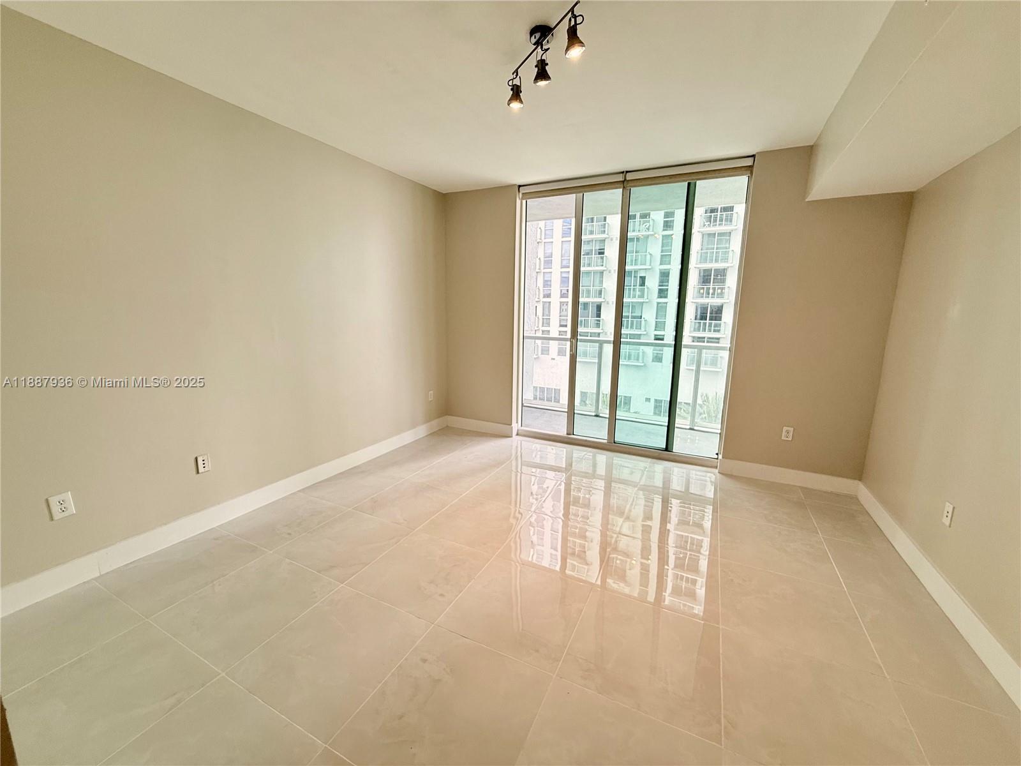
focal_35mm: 14
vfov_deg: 85.7
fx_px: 413
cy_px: 383
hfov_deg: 102.1
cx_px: 510
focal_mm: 2.22
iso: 80
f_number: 2.2
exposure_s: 1/120
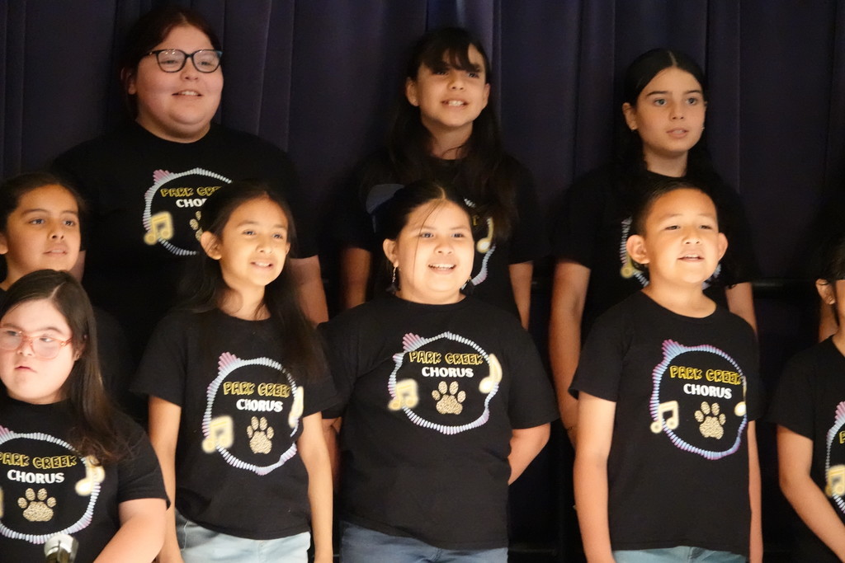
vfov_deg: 4.6
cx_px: 422
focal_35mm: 300
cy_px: 282
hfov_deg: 6.9
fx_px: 7042
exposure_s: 1/40
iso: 6400
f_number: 4
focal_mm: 110.13
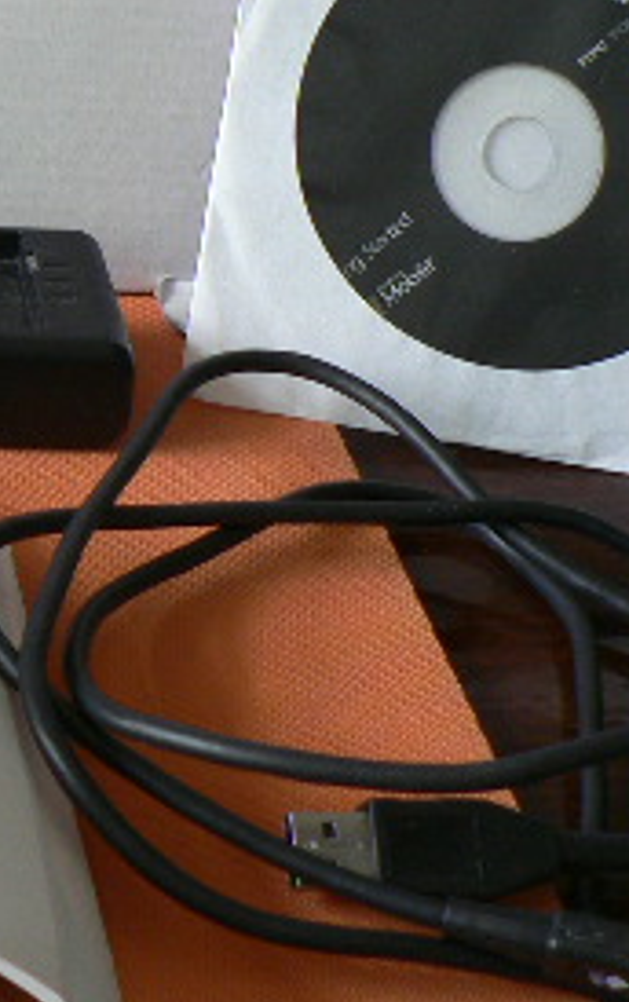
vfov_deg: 23.0
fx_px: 2433
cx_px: -304
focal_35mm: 89
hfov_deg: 13.9
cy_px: 223
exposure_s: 1/25
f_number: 2.8
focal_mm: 6
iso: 80
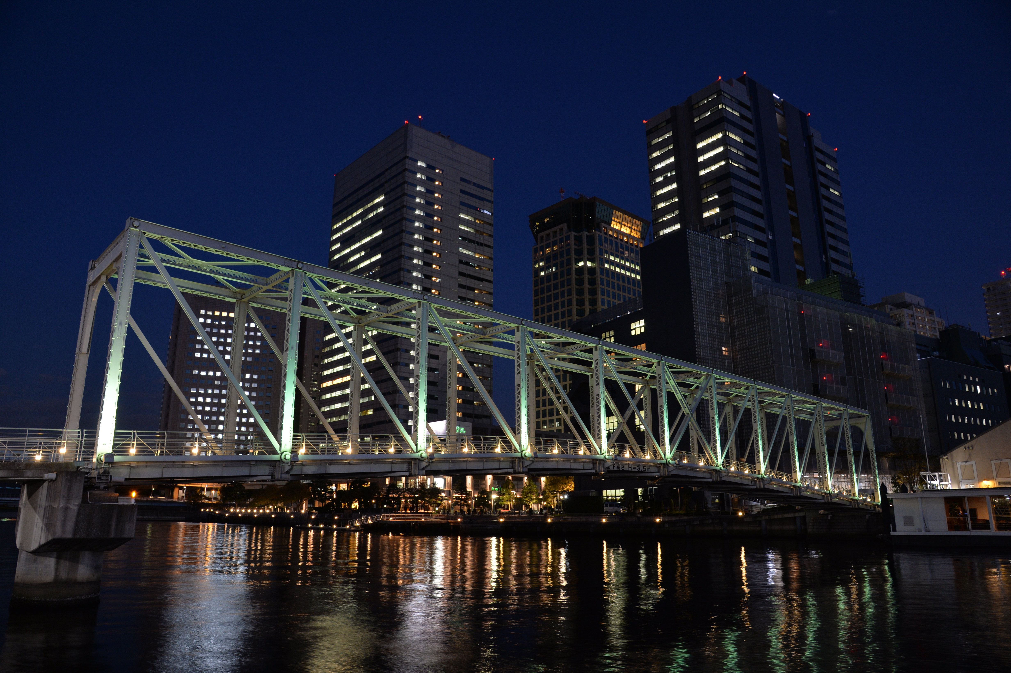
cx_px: 506
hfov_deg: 73.8
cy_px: 336
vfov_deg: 53.1
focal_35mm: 24
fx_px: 674
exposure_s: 1/2
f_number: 8
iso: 800
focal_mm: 24
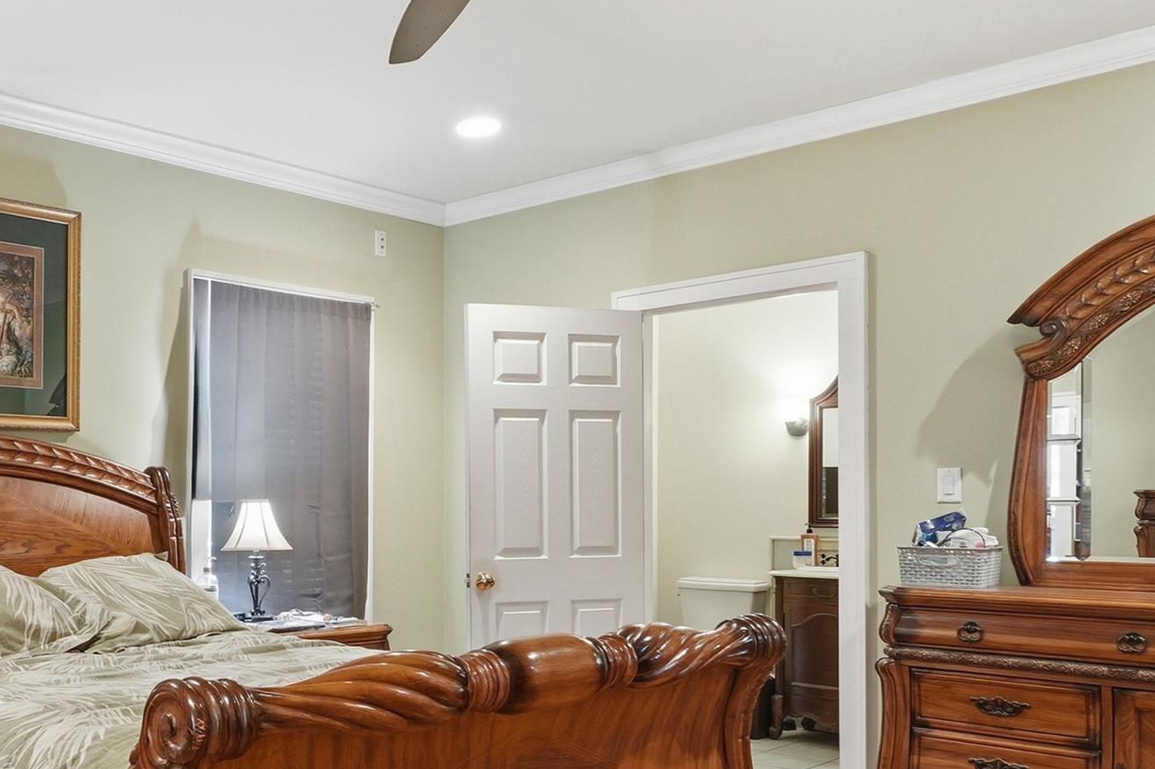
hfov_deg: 52.0
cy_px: 511
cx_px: 222
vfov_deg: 38.4
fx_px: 1090
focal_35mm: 34
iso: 250
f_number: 9
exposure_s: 1/5
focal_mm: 10
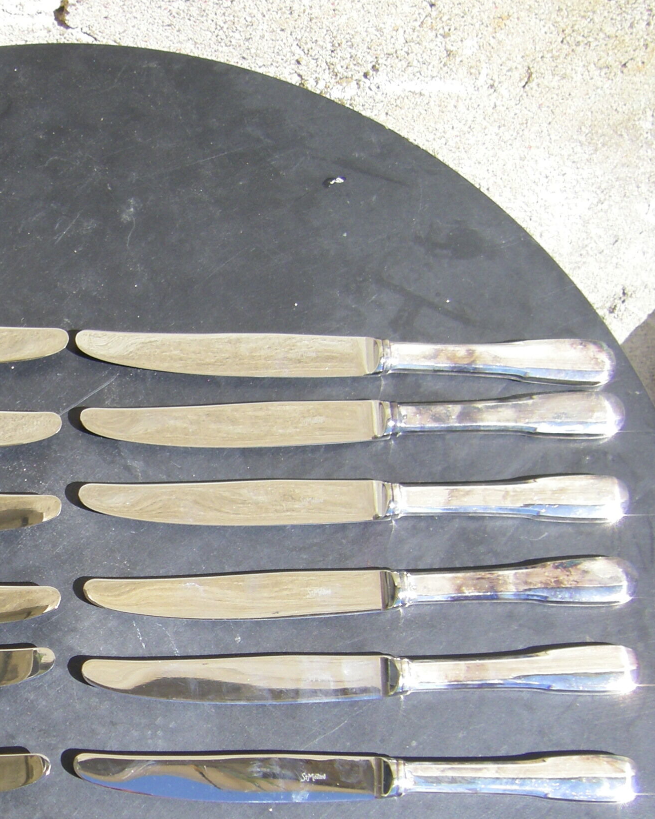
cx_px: 39
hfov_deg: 20.2
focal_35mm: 74
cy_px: 551
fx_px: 1793
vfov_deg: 25.6
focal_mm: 6.3
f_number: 7
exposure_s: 1/100
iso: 64
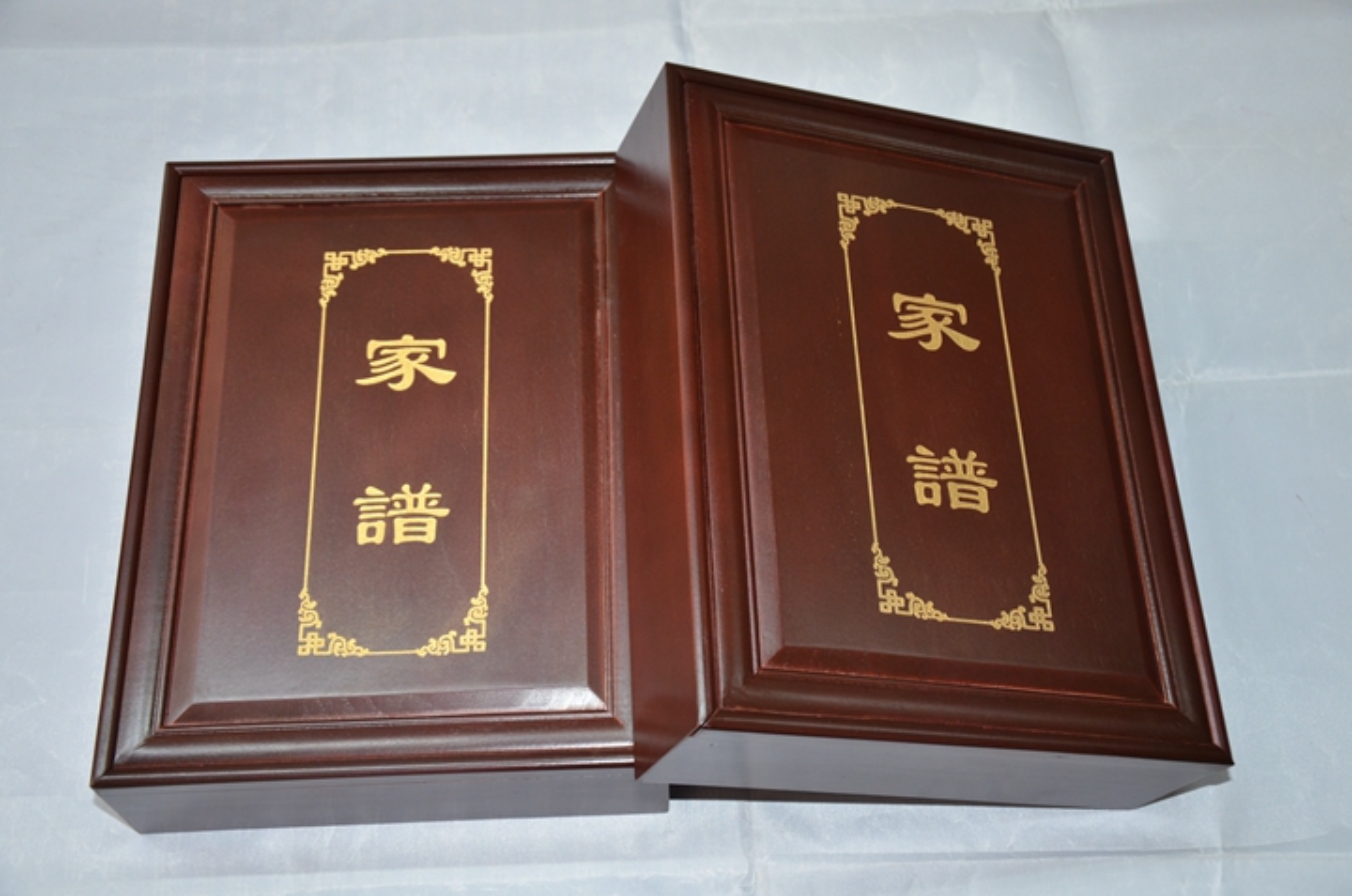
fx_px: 1799
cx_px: 676
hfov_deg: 41.2
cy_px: 448
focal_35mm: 48
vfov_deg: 28.0
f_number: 4.2
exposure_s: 1/60
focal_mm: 32
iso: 800
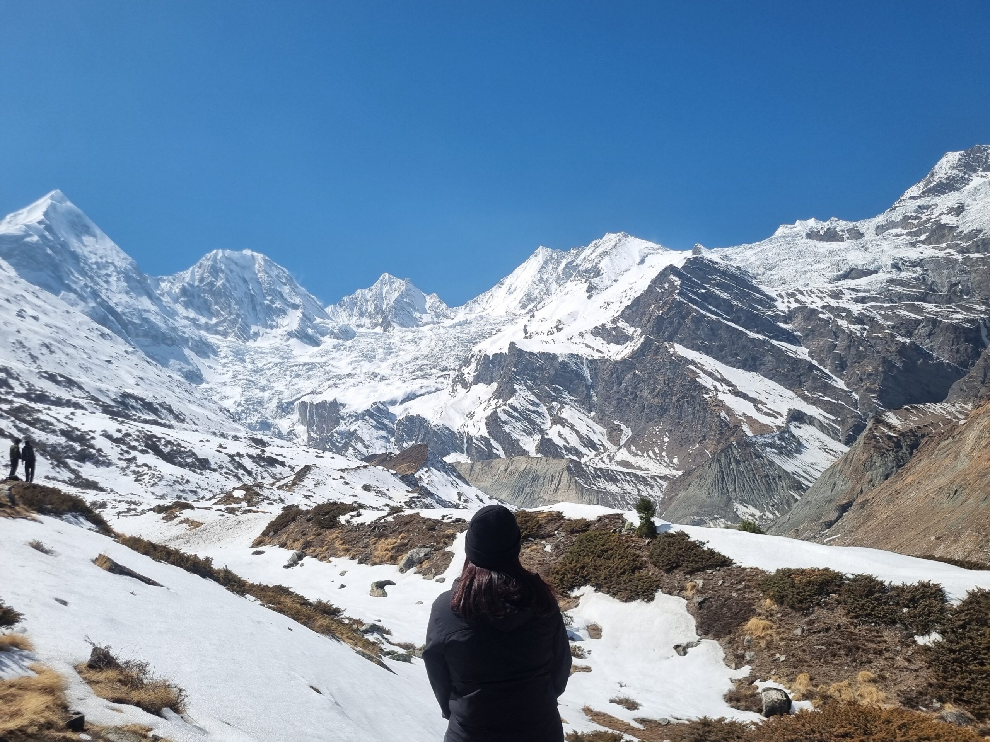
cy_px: 371
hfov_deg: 67.3
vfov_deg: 53.1
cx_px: 495
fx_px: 744
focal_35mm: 26
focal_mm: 5.4
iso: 50
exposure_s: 1/4976
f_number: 1.8
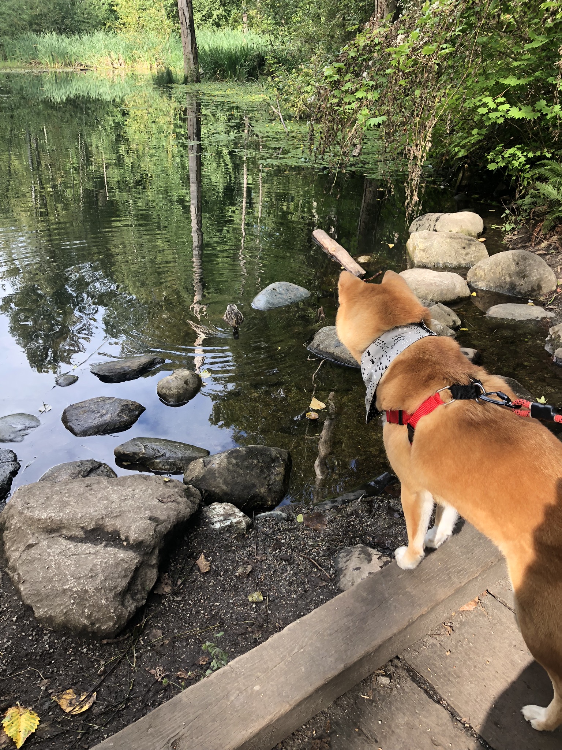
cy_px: 375
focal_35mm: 28
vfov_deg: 63.4
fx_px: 606
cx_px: 281
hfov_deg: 49.7
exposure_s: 1/120
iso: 25
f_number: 1.8
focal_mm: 3.99
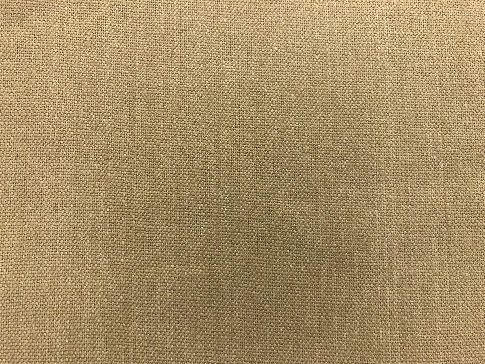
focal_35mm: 28
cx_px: 242
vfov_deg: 49.7
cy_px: 182
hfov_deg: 63.4
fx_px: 392
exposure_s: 1/30
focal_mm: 3.99
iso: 40
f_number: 1.8
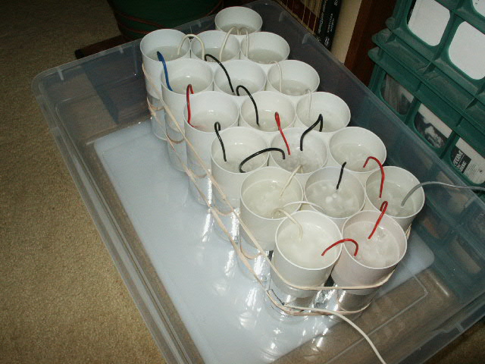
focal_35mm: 35
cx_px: 242
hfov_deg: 52.6
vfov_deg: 40.7
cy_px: 182
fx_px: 490
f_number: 6.7
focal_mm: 7.18
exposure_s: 1/45
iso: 200
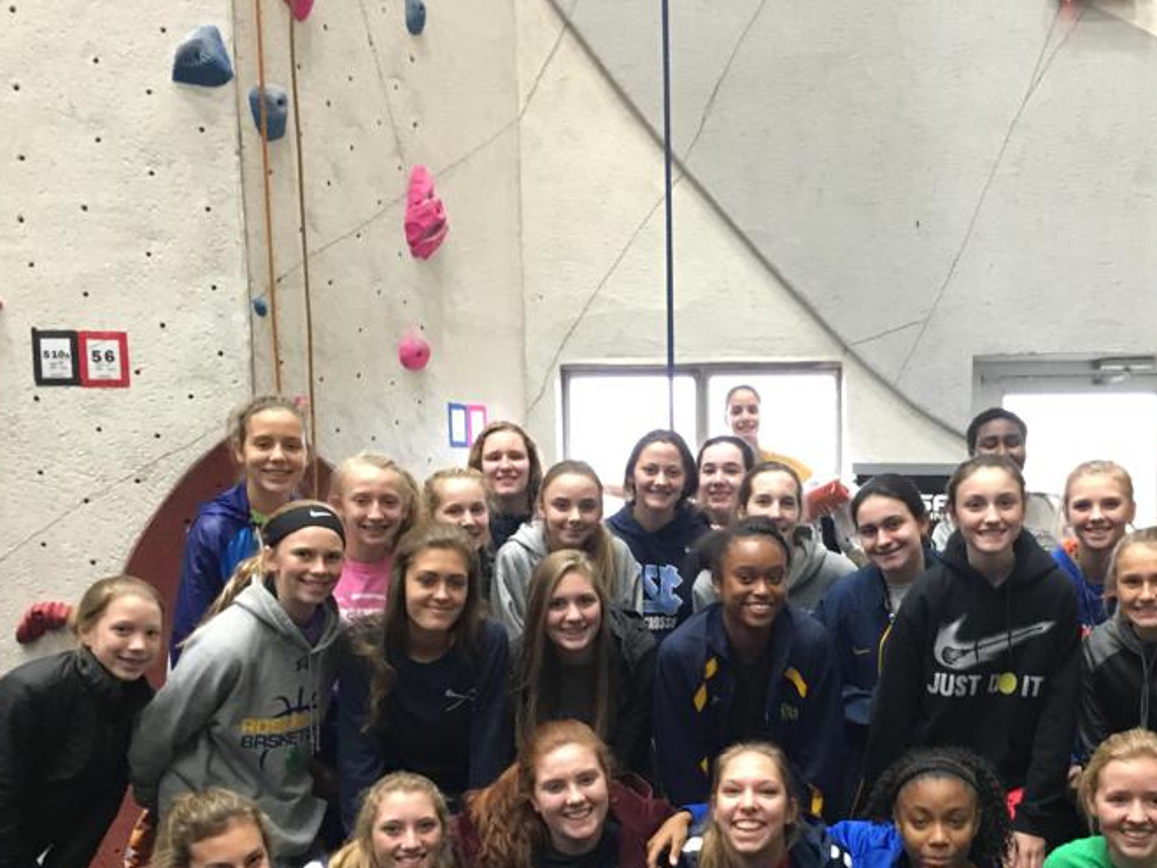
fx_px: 1504
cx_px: 735
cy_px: 670
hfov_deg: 41.7
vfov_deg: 31.5
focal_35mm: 45
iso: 200
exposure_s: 1/15
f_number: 2.2
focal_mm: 4.15
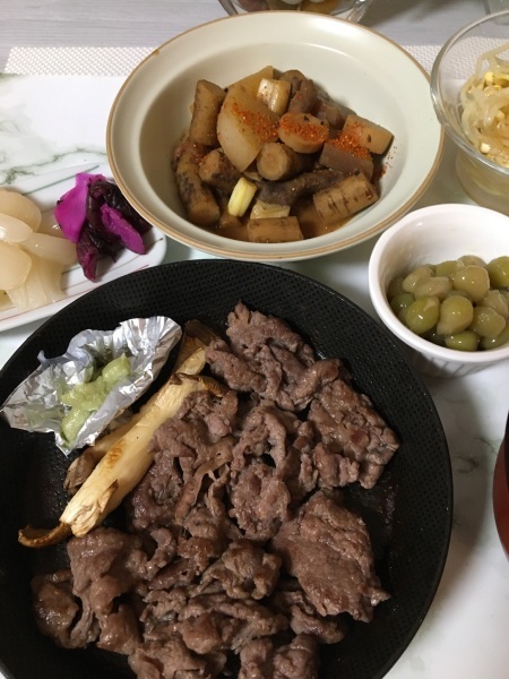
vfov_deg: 61.7
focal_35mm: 29
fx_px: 569
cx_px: 254
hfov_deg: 48.2
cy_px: 340
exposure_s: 1/24
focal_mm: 4.15
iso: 200
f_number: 2.2
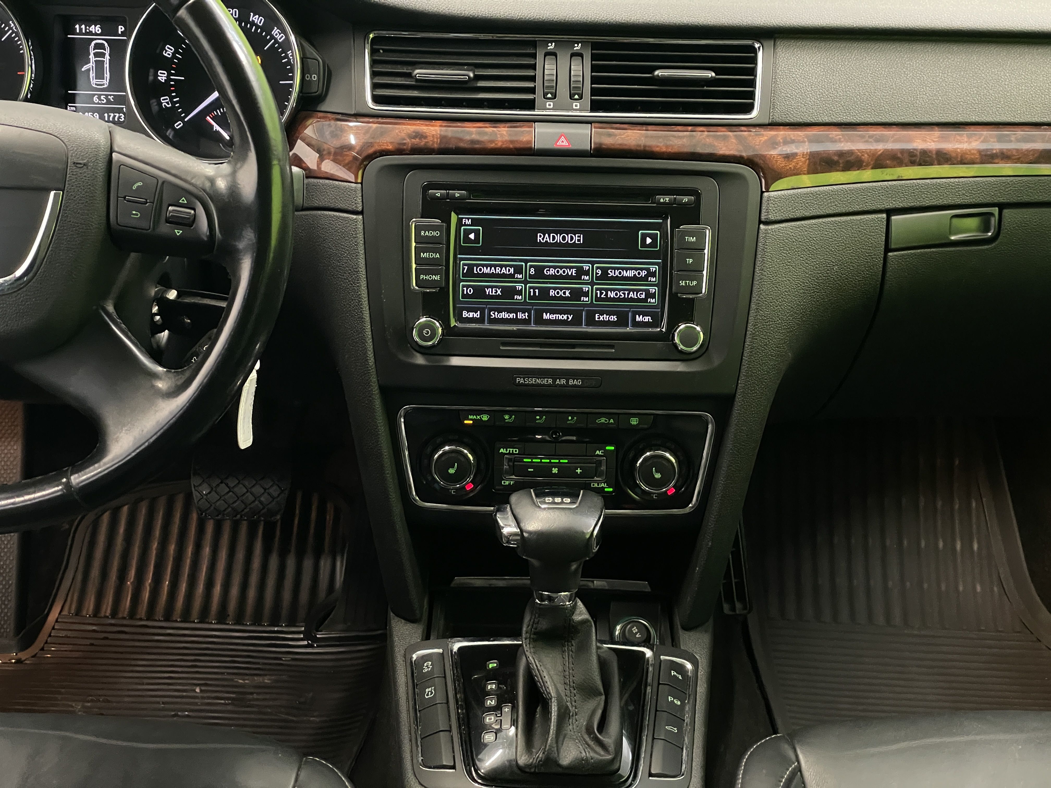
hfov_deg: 36.8
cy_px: 394
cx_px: 526
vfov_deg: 28.0
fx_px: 1579
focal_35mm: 52
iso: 640
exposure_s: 1/33
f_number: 2
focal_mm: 6
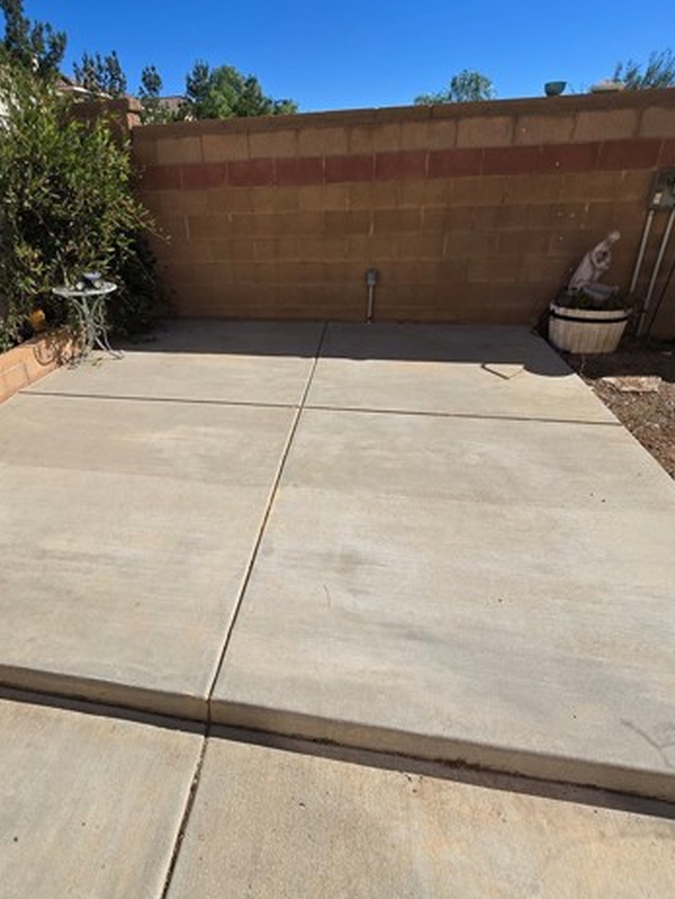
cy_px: 440
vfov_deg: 87.7
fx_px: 468
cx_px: 266
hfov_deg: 70.8
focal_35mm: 18
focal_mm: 2.2
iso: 50
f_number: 2.2
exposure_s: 1/3882
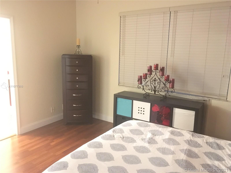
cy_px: 86
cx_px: 116
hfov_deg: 61.7
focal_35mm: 29
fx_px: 194
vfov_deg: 48.2
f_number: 2.2
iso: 800
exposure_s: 1/15
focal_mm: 4.15
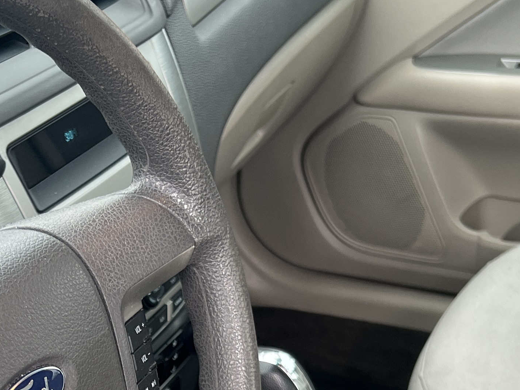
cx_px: 134
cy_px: 425
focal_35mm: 74
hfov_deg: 26.0
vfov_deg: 19.1
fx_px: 1111
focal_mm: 5.7
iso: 100
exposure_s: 1/121
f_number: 1.5
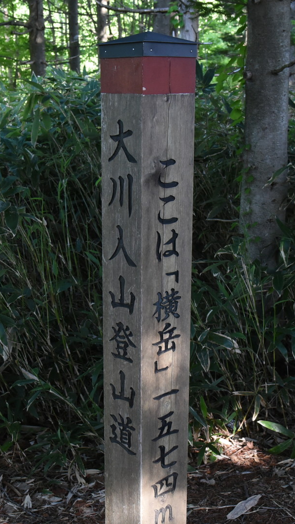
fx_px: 806
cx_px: 142
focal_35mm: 58
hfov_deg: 20.7
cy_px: 308
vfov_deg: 35.9
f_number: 8
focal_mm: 31
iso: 2200
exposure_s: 1/60
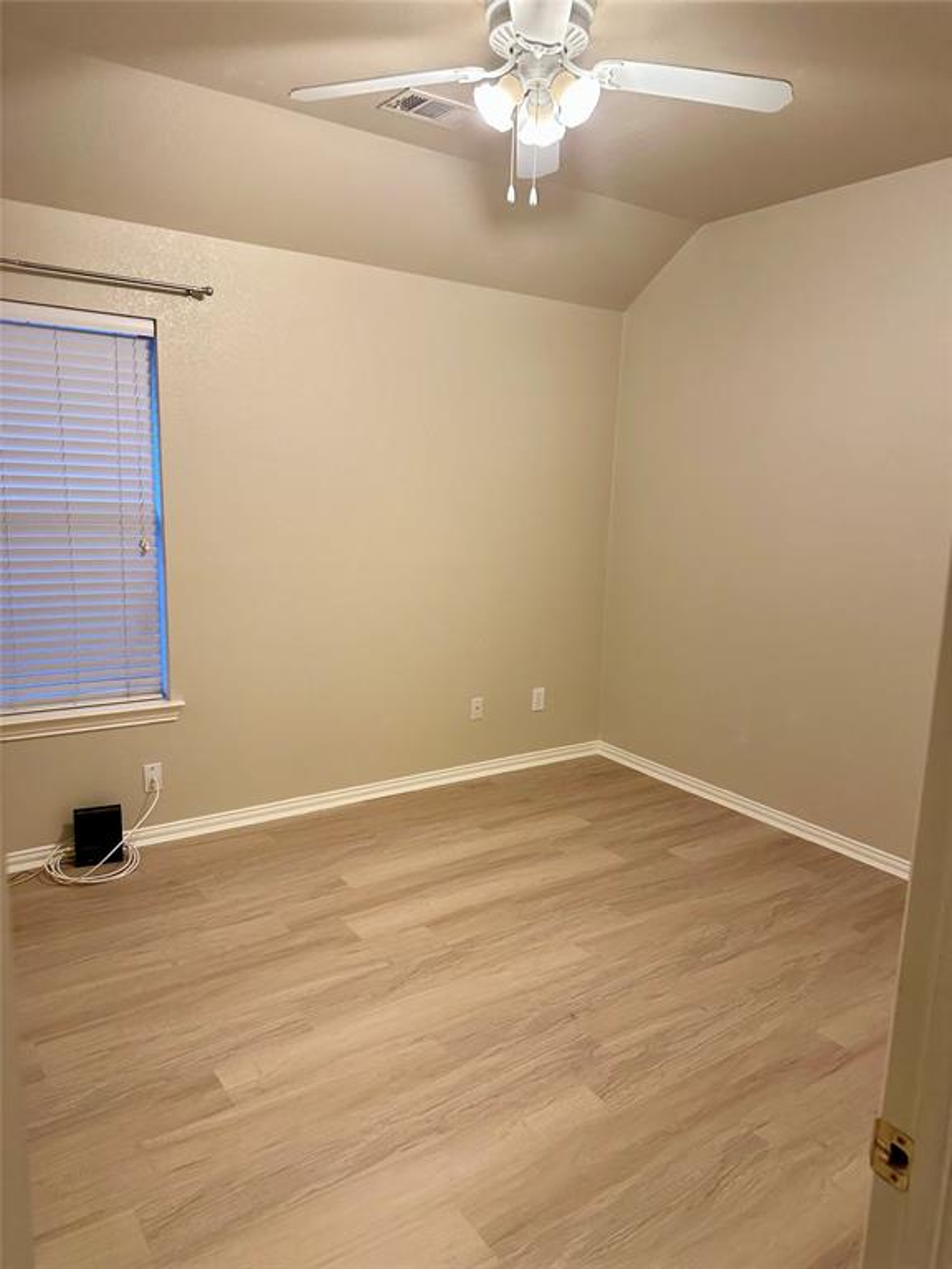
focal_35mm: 24
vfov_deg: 71.6
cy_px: 634
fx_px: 880
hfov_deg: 56.8
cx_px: 476
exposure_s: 1/60
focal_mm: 6.86
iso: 125
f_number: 1.78
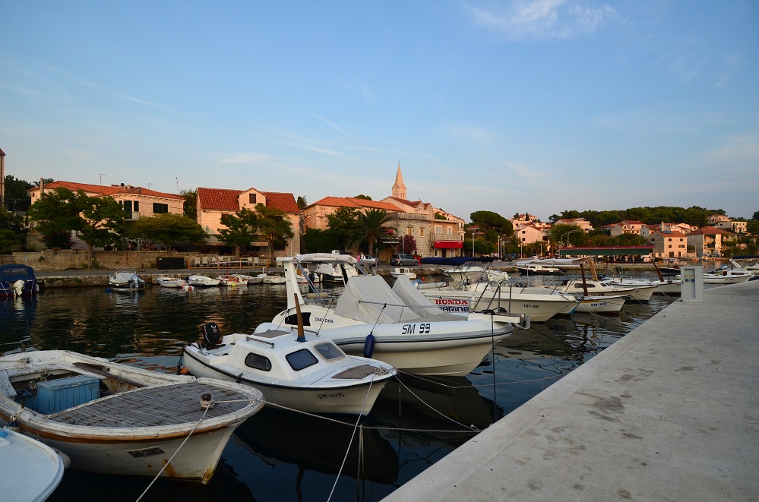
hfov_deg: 90.1
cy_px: 251
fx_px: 379
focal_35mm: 18
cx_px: 380
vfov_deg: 67.1
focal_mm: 12
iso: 400
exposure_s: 1/640
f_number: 5.6
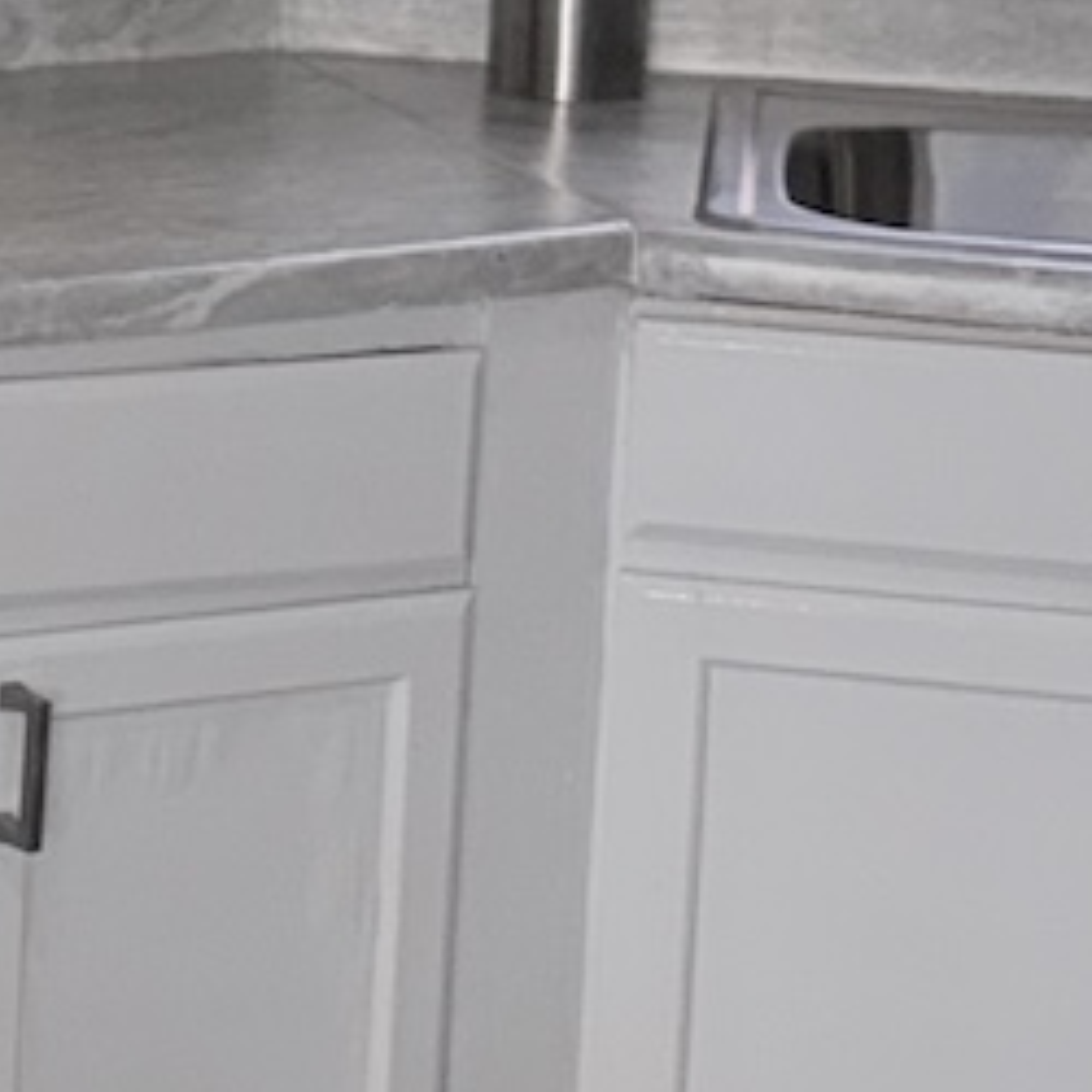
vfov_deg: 12.6
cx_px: -1341
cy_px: -79
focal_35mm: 136
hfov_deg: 11.2
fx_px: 4854
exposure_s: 1/15
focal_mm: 6.76
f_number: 1.78
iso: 80
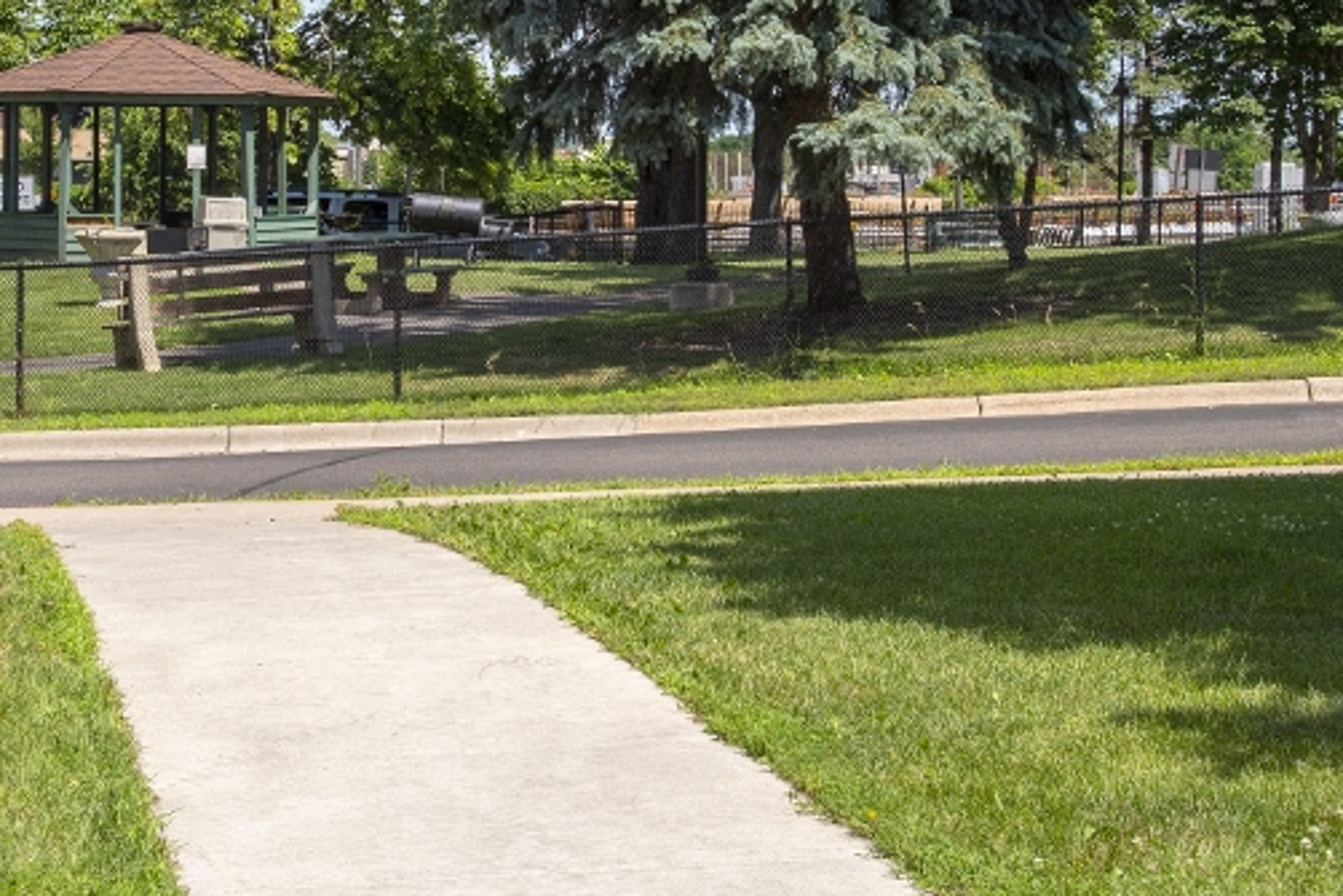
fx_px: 3657
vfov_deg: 13.9
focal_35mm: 98
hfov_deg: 20.6
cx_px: 289
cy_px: 160
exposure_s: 1/500
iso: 200
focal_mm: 48
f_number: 11
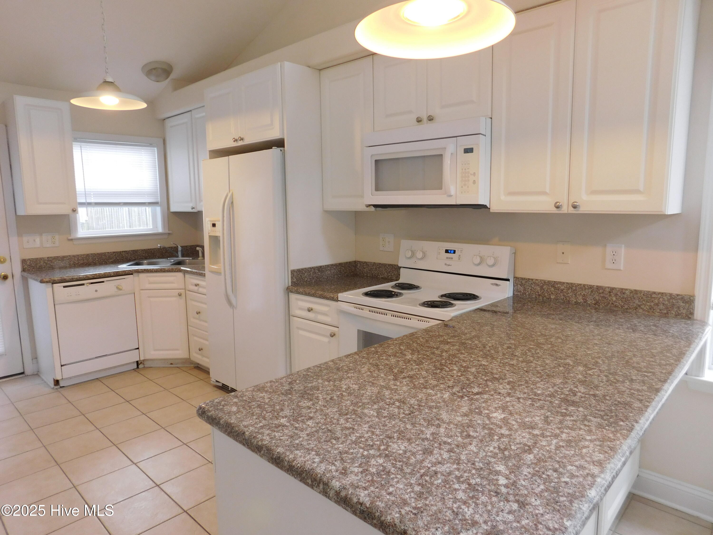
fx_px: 474
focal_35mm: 23
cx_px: 356
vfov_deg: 58.9
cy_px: 268
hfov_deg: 73.9
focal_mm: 4
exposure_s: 1/30
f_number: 3
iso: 160
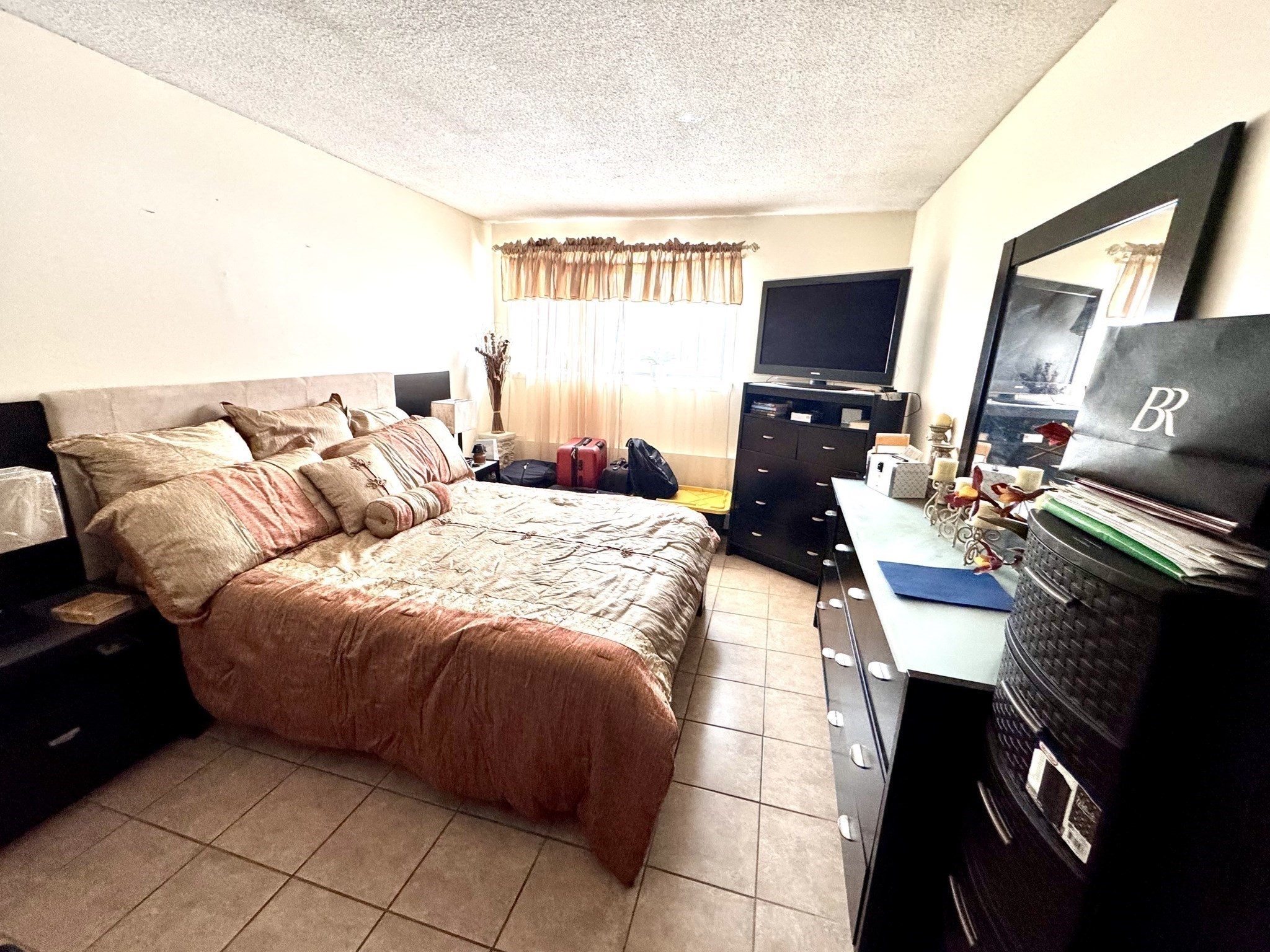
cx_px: 635
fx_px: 514
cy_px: 476
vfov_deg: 85.7
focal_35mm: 14
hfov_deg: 102.1
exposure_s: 1/60
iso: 400
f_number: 2.2
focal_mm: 2.22
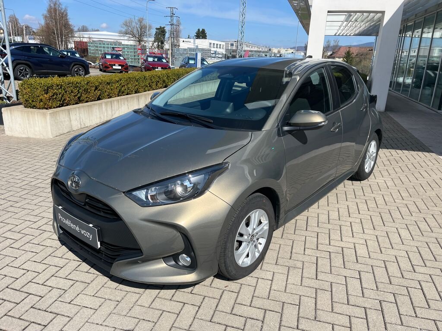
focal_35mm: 26
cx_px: 221
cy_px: 166
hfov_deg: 67.3
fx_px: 332
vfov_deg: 53.1
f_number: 1.6
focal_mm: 5.1
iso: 50
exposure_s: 1/3413
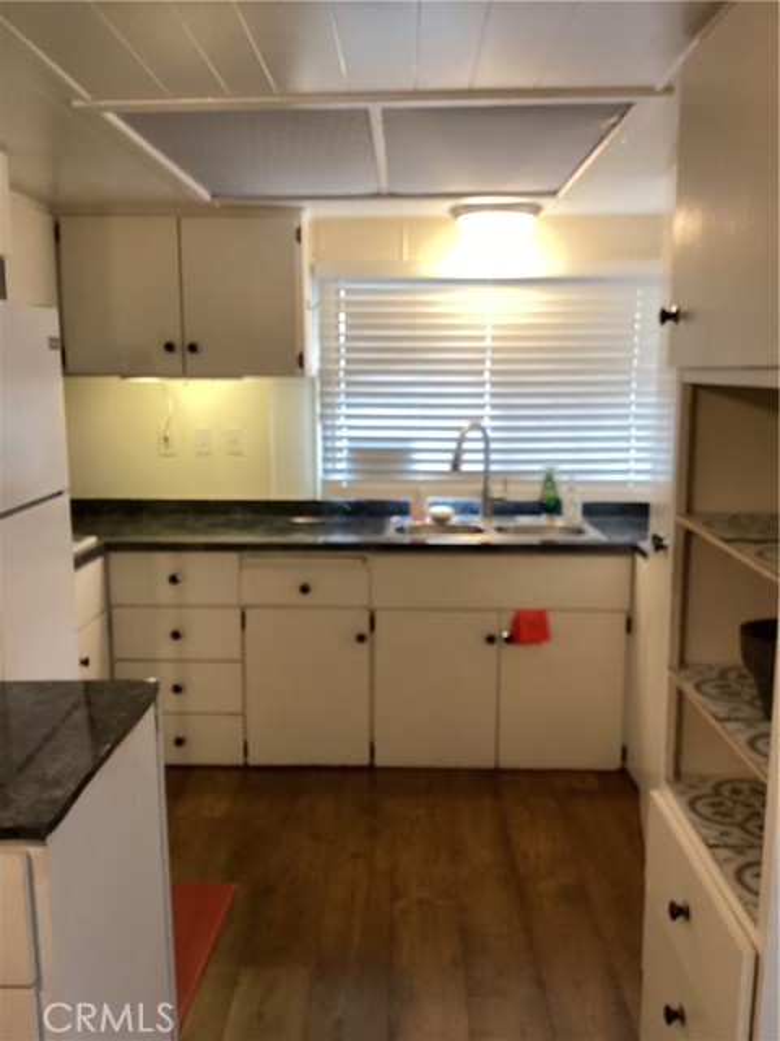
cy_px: 520
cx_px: 390
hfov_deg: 45.4
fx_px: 931
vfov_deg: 58.4
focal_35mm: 31
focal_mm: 3.3
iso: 125
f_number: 2.4
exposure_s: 1/60
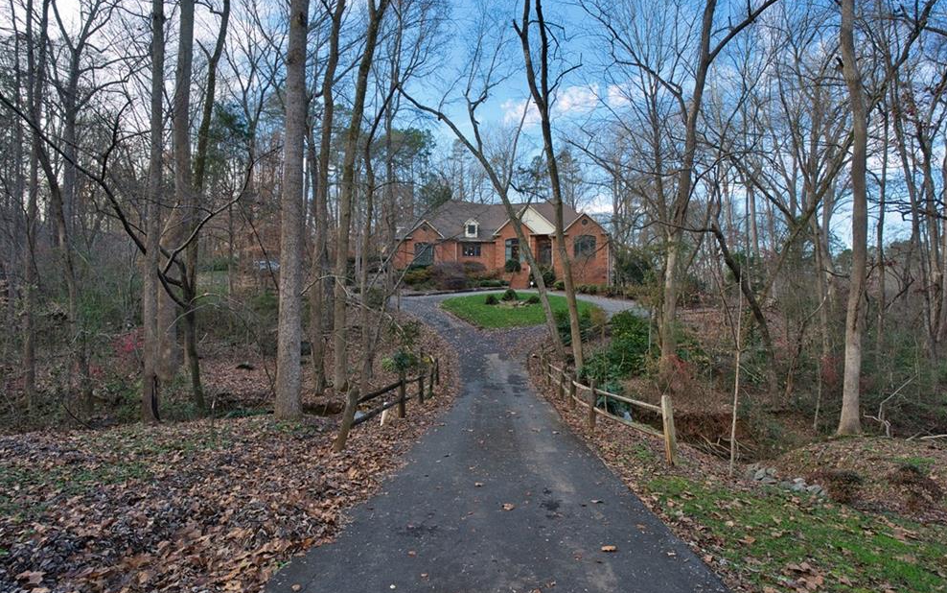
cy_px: 286
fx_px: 490
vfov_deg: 62.2
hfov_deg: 88.0
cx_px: 459
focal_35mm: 19
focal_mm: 18
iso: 500
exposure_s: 1/320
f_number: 4.5
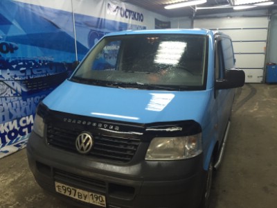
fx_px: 232
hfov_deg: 61.7
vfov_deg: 48.2
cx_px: 138
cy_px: 104
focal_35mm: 29
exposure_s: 1/33
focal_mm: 4.15
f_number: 2.2
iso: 160
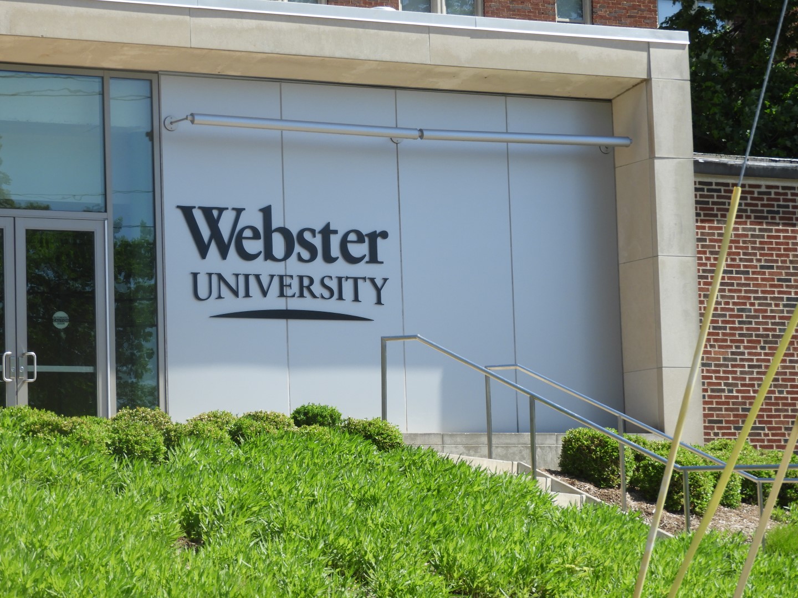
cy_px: 299
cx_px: 399
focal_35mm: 125
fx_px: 2882
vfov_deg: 11.9
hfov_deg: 15.8
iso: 100
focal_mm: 22.4
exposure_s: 1/400
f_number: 5
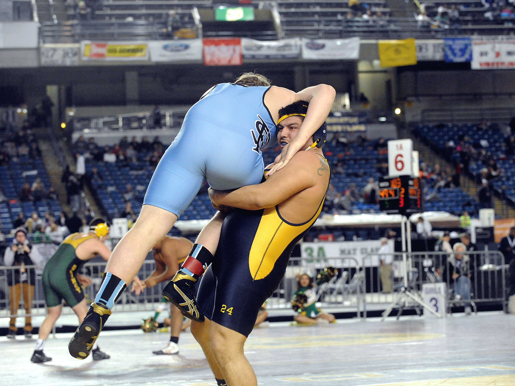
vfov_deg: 13.3
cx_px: 277
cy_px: 193
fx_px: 1652
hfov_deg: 17.7
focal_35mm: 111
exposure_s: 1/640
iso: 6400
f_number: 5.6
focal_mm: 102
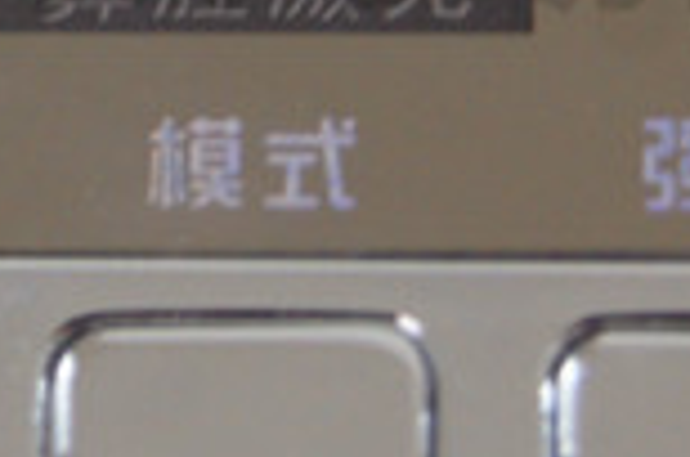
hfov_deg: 5.1
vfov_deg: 3.4
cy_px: -105
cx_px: 31
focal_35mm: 402
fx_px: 7697
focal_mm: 55
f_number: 5.6
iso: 400
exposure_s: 1/15
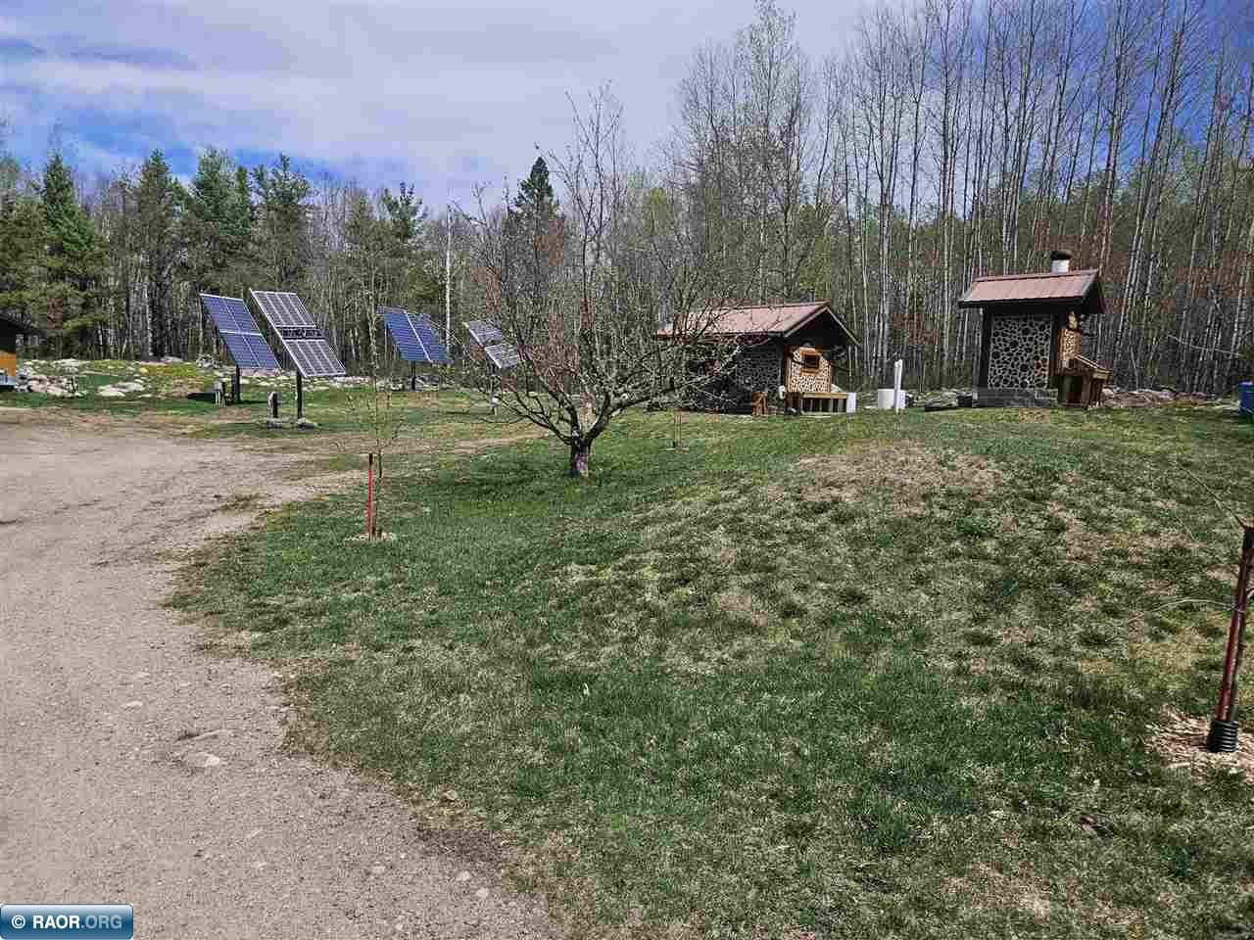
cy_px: 470
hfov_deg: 73.9
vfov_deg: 58.9
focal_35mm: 23
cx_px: 627
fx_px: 833
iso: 25
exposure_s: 1/2797
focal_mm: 5.4
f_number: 1.8
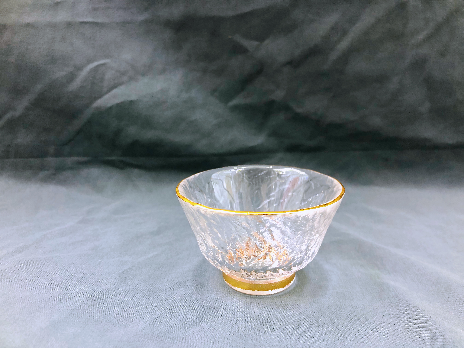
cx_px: 232
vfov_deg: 49.7
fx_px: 375
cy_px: 174
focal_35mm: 28
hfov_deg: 63.4
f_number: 1.8
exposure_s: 1/18
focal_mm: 3.99
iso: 40
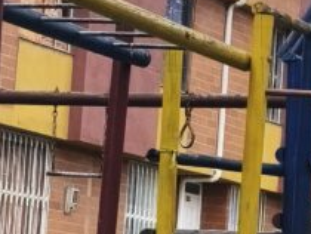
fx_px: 1574
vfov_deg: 8.5
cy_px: 238
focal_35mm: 175
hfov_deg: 11.3
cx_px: 210
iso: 50
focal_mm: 6.14
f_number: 1.65
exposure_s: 1/1309
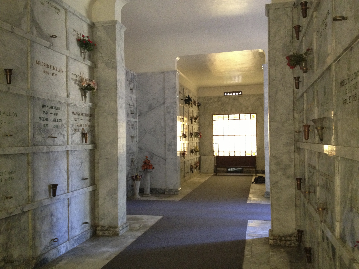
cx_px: 180
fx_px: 363
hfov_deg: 52.6
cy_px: 134
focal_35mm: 35
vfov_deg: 40.7
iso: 320
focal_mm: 4.28
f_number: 2.4
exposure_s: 1/20
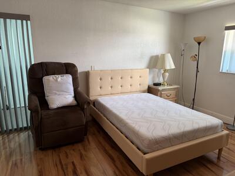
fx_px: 163
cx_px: 118
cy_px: 88
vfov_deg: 56.8
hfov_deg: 71.6
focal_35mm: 24
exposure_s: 1/60
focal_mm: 6.76
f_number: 1.78
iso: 200
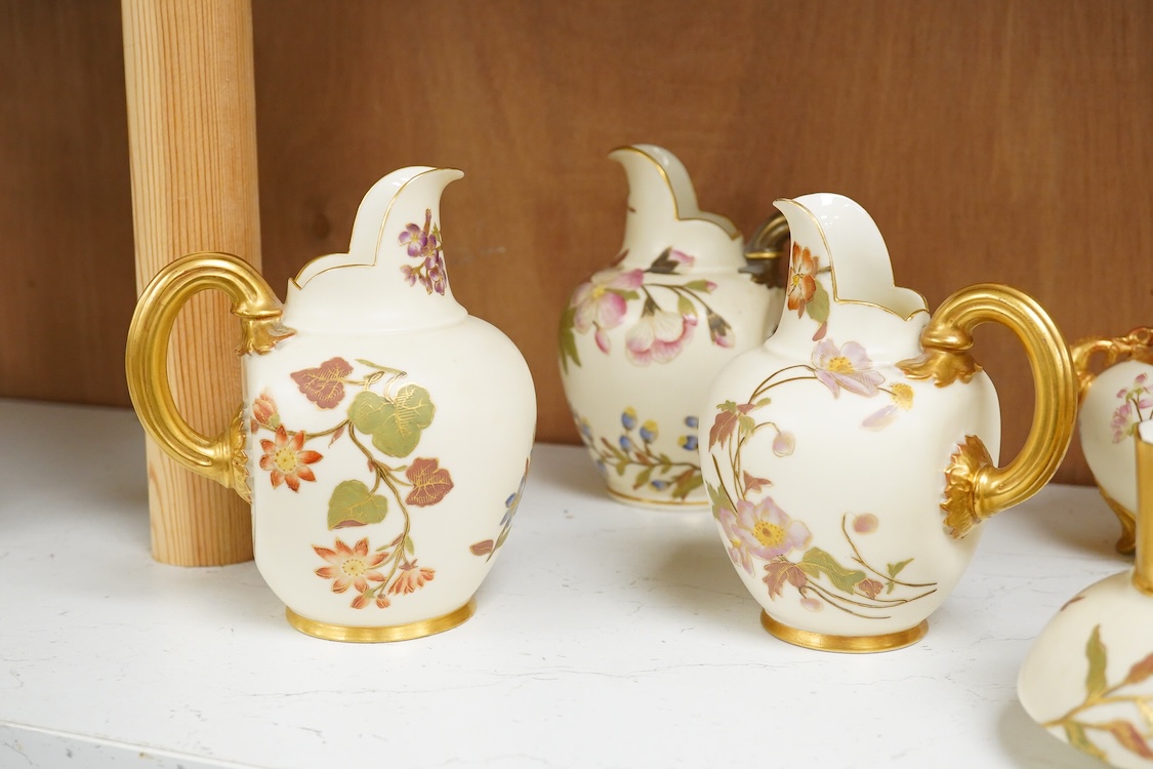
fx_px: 1441
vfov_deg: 29.9
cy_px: 384
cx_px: 576
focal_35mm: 45
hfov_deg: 43.6
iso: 2500
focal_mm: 30
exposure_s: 1/160
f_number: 9
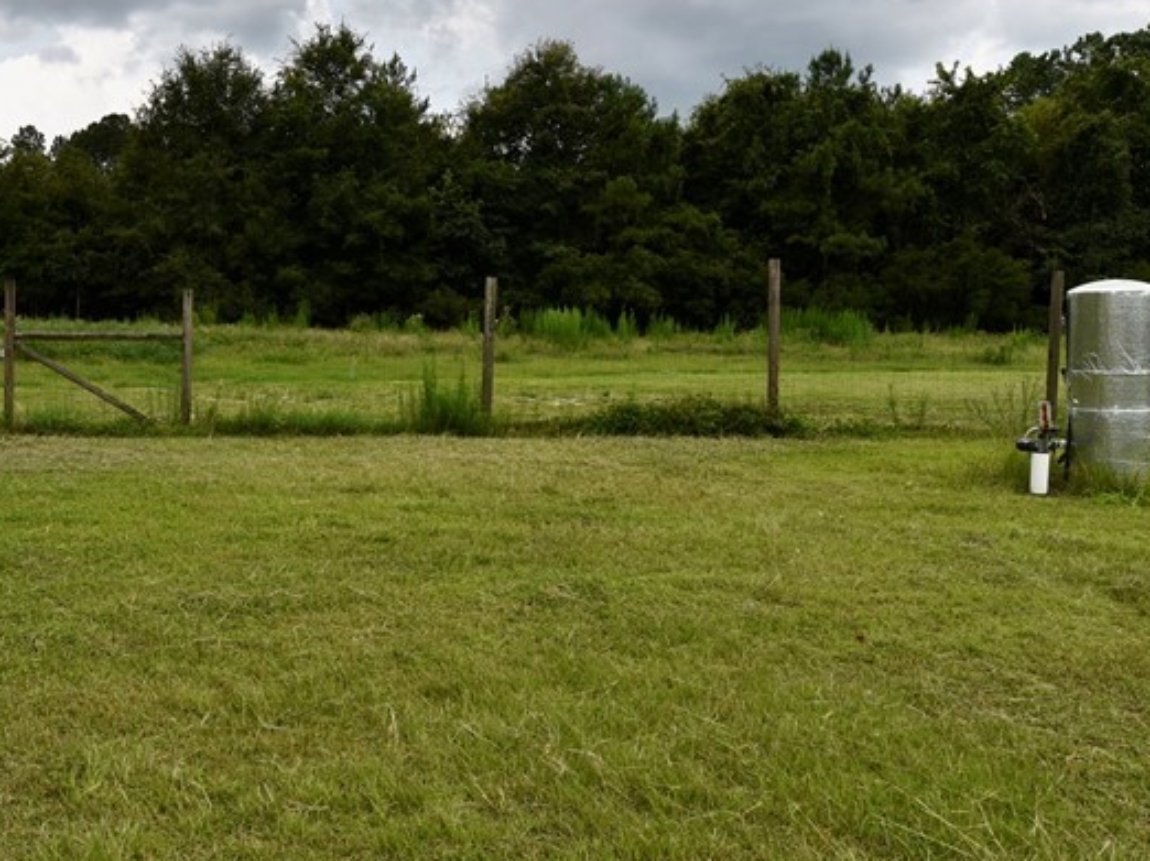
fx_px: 1195
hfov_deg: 47.6
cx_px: 177
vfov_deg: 39.5
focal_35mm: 36
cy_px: 348
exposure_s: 1/200
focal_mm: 18
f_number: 8
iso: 100
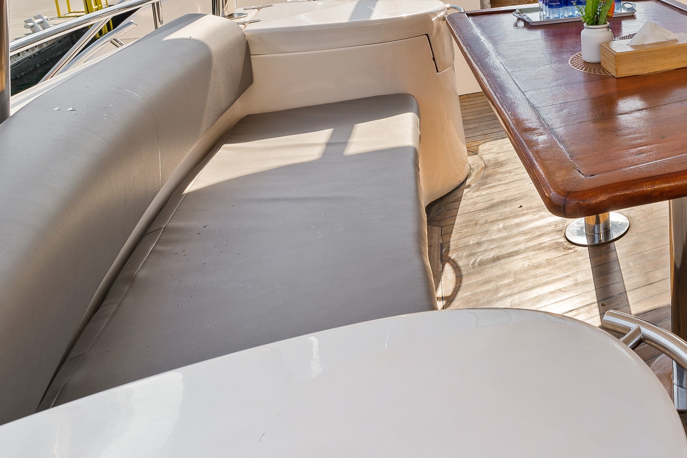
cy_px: 8
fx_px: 630
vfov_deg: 36.3
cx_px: 802
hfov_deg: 41.5
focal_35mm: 33
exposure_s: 1/100
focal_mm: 12
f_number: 8
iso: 250
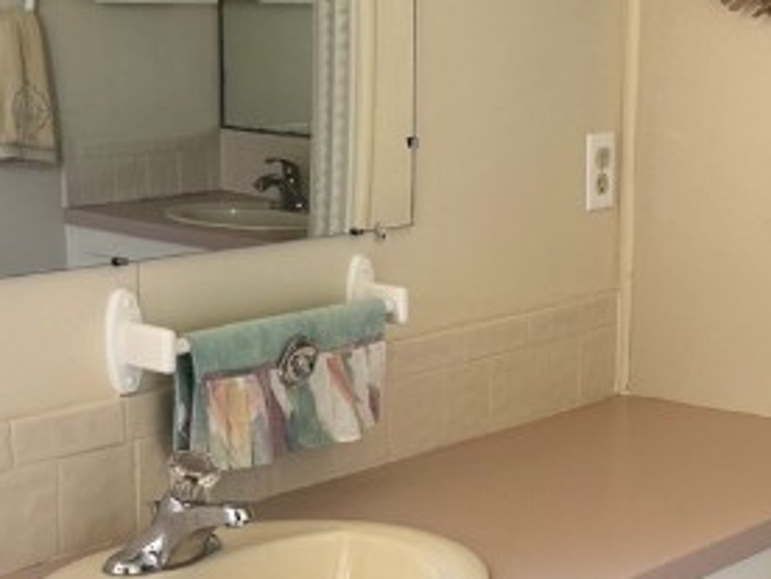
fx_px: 1982
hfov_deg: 21.6
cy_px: 464
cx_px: 665
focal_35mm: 89
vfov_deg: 16.5
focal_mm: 6.76
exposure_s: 1/60
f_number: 1.78
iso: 125
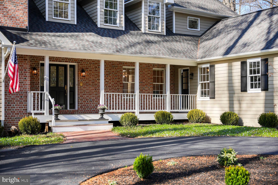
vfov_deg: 27.3
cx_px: 139
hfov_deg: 40.0
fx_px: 382
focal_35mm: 50
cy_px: 92
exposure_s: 1/800
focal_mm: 49.5
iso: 100
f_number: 2.8
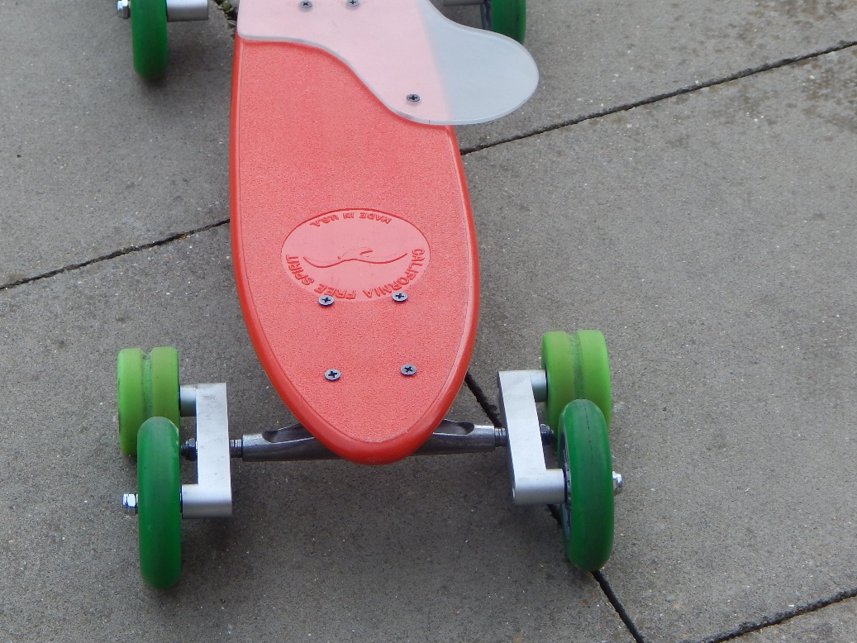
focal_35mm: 118
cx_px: 314
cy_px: 234
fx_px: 2922
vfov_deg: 12.5
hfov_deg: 16.7
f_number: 4.3
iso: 125
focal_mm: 15.3
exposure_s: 1/400
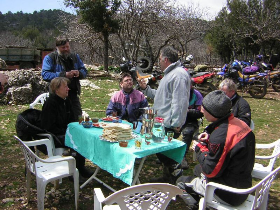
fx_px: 291
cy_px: 105
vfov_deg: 39.7
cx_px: 140
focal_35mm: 36
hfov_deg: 51.4
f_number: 5.2
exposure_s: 1/225
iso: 50
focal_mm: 4.7
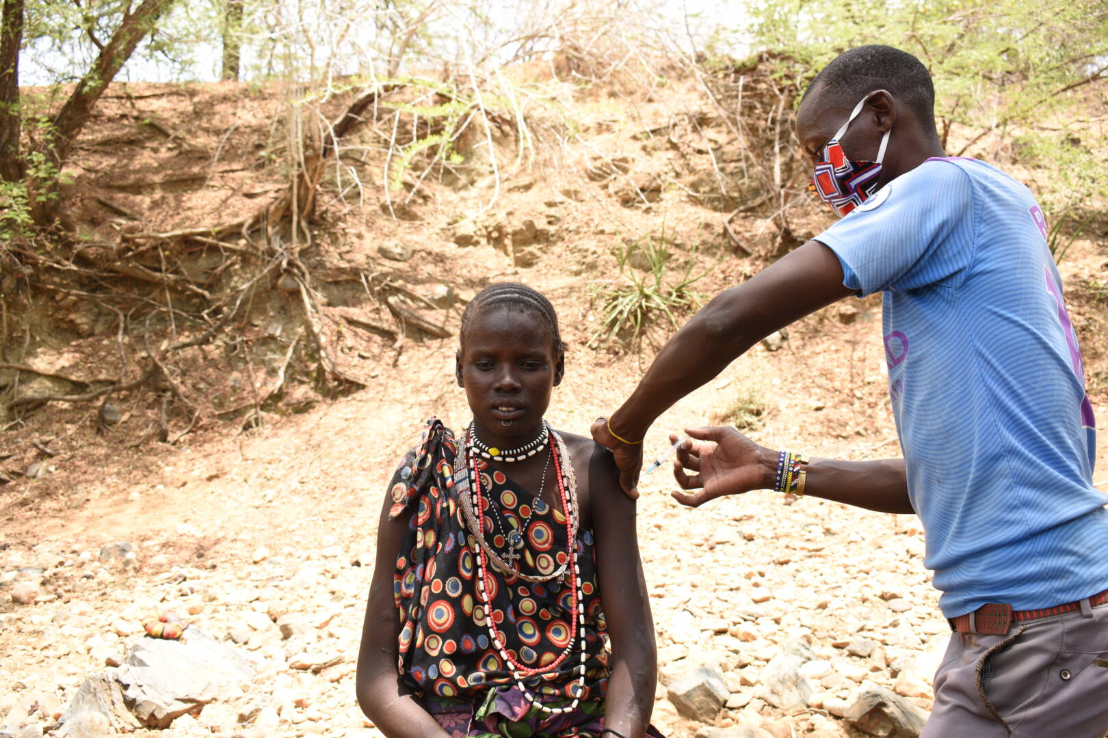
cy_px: 369
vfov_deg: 36.9
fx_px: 1108
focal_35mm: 36
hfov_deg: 53.1
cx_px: 554
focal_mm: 24
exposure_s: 1/80
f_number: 5.6
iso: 100
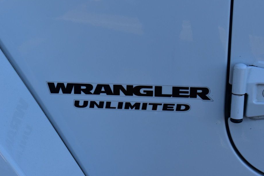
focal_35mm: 93
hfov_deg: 22.0
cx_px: 133
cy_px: 96
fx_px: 678
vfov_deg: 14.8
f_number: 10
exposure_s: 1/200
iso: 400
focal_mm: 55
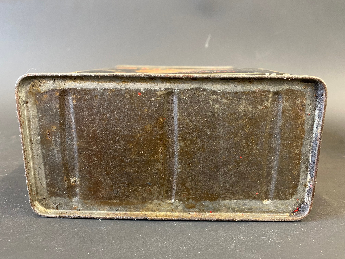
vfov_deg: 53.1
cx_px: 172
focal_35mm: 26
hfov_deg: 67.3
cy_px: 130
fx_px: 259
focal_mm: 4.25
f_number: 1.8
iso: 400
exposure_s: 1/33
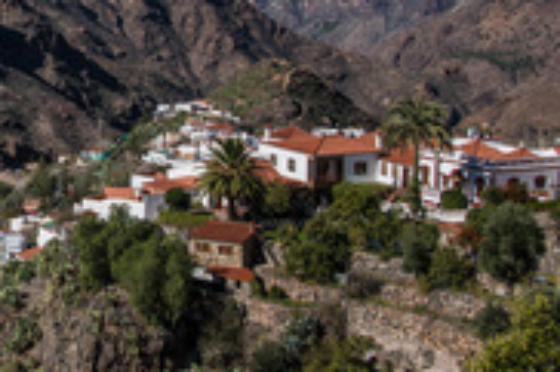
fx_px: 1414
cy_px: 22
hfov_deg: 21.8
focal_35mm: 91
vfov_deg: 14.8
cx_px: 43
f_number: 8
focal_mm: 36
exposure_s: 1/500
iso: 100
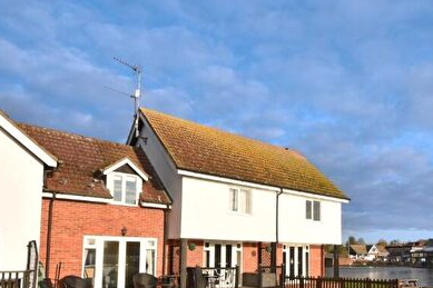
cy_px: 236
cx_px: 322
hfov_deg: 63.7
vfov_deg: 45.2
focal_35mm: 27
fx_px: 325
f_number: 9
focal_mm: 10
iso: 200
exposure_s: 1/320
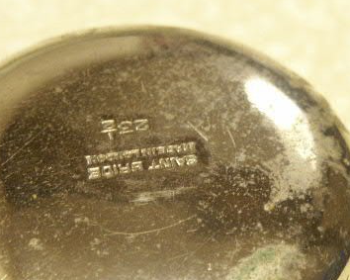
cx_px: 164
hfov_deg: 5.5
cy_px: 203
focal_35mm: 351
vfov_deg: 4.4
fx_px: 3635
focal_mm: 50.48
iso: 200
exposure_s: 1/60
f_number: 3.5
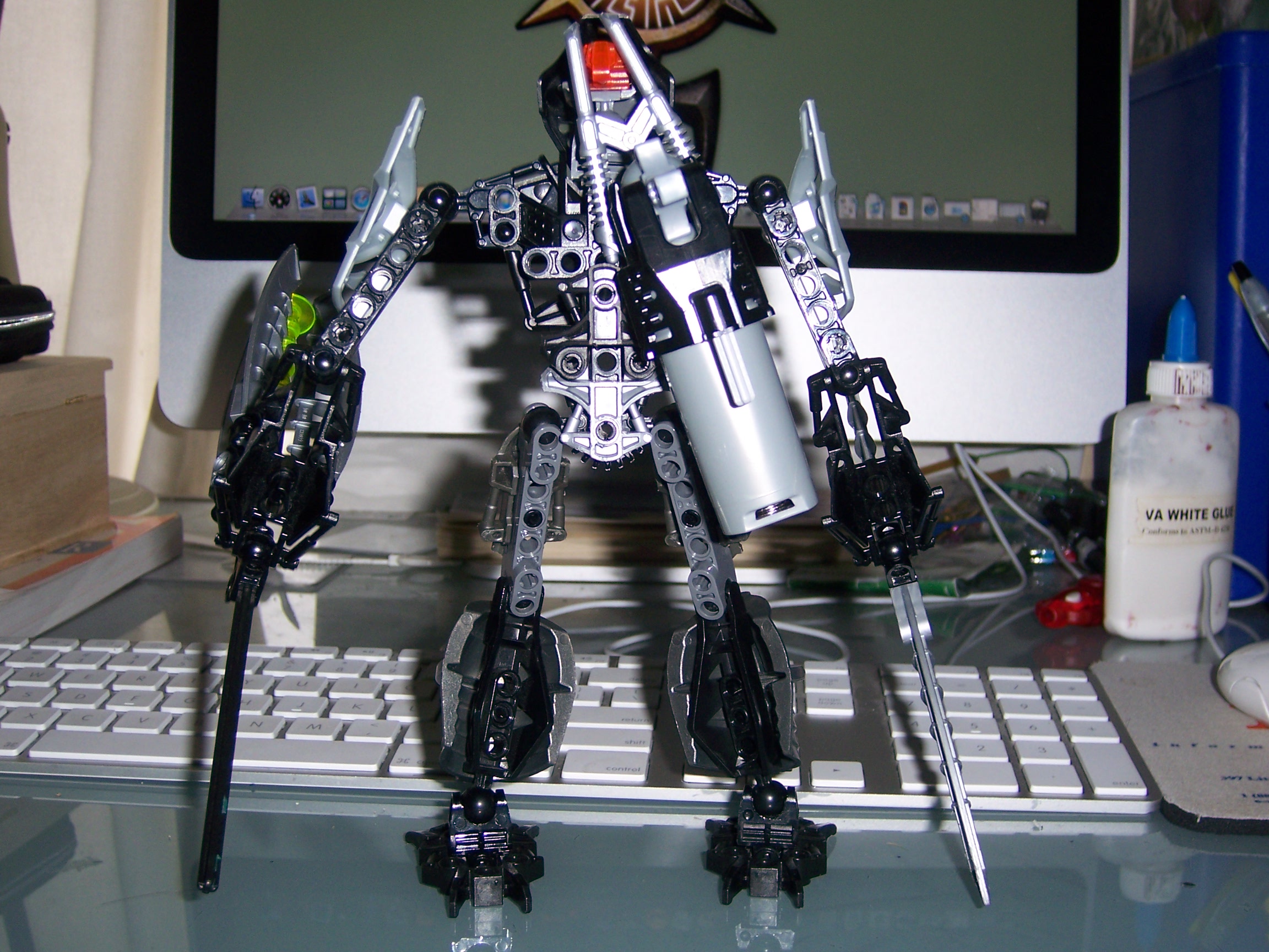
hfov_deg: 42.1
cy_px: 476
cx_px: 634
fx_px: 1650
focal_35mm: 45
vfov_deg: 32.2
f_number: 3.1
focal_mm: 7.5
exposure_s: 1/60
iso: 80
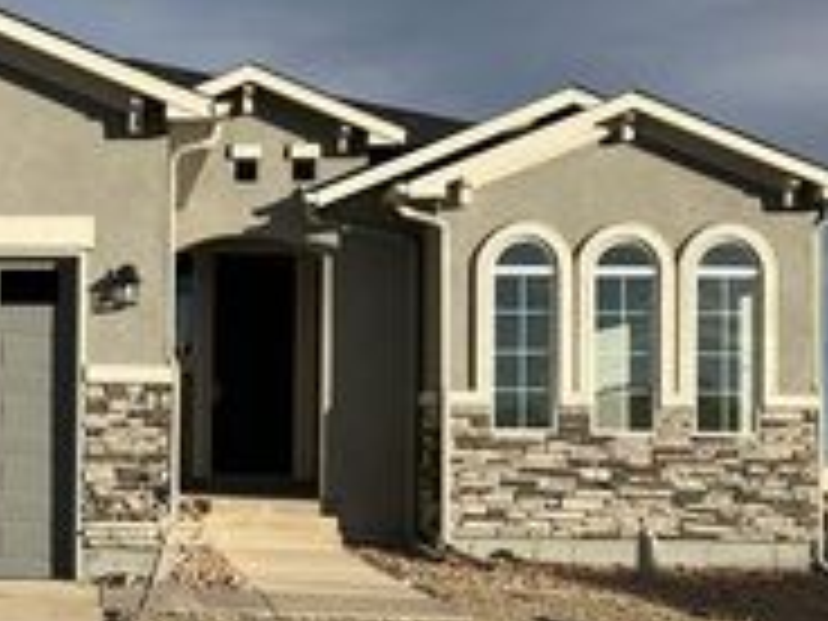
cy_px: 394
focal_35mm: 76
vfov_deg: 19.3
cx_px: -40
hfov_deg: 24.3
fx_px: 1818
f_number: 1.8
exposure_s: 1/2433
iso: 32
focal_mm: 3.99
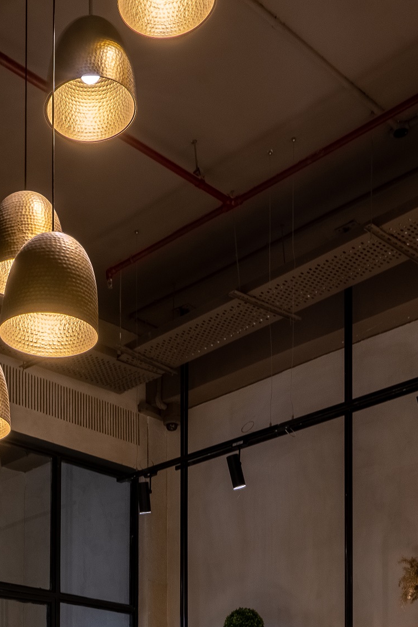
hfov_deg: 23.6
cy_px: 802
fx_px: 975
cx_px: 55
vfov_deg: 29.2
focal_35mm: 56
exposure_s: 1/60
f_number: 11
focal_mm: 20
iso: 800
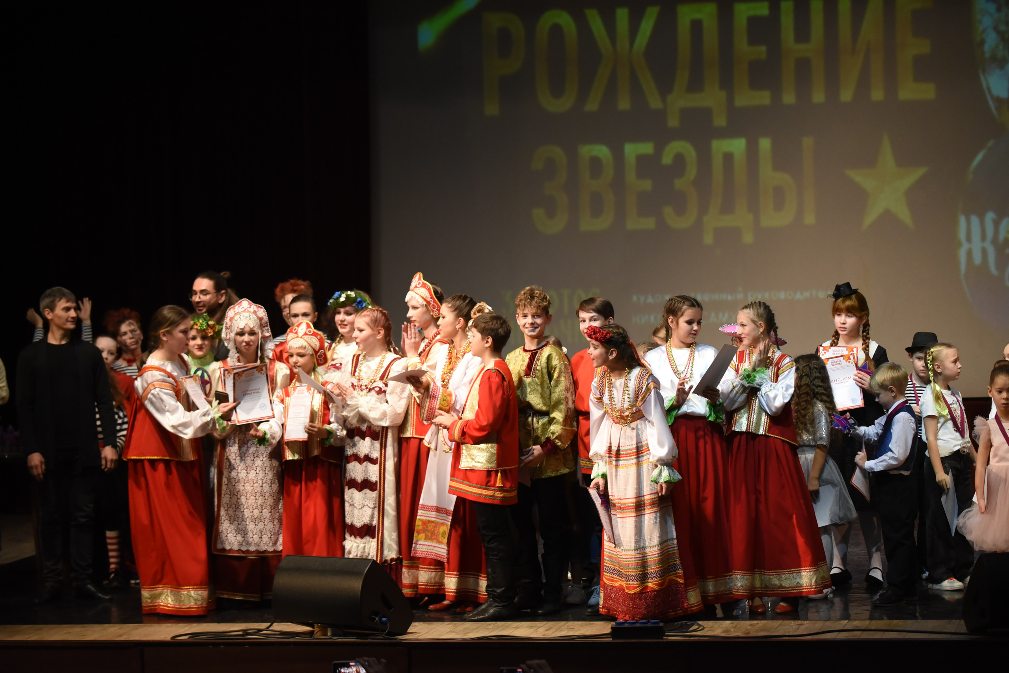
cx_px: 504
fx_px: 3251
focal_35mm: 116
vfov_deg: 11.8
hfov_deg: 17.6
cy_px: 336
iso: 2500
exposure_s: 1/640
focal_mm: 116
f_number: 2.8
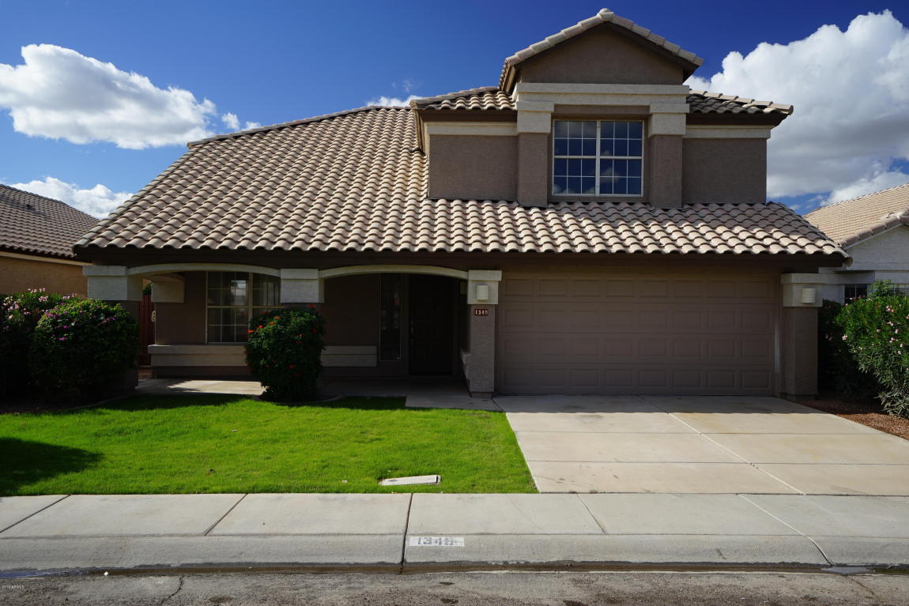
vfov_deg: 43.6
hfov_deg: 61.9
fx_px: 758
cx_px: 454
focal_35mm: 30
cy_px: 303
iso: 100
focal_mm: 30
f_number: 10
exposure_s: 1/80
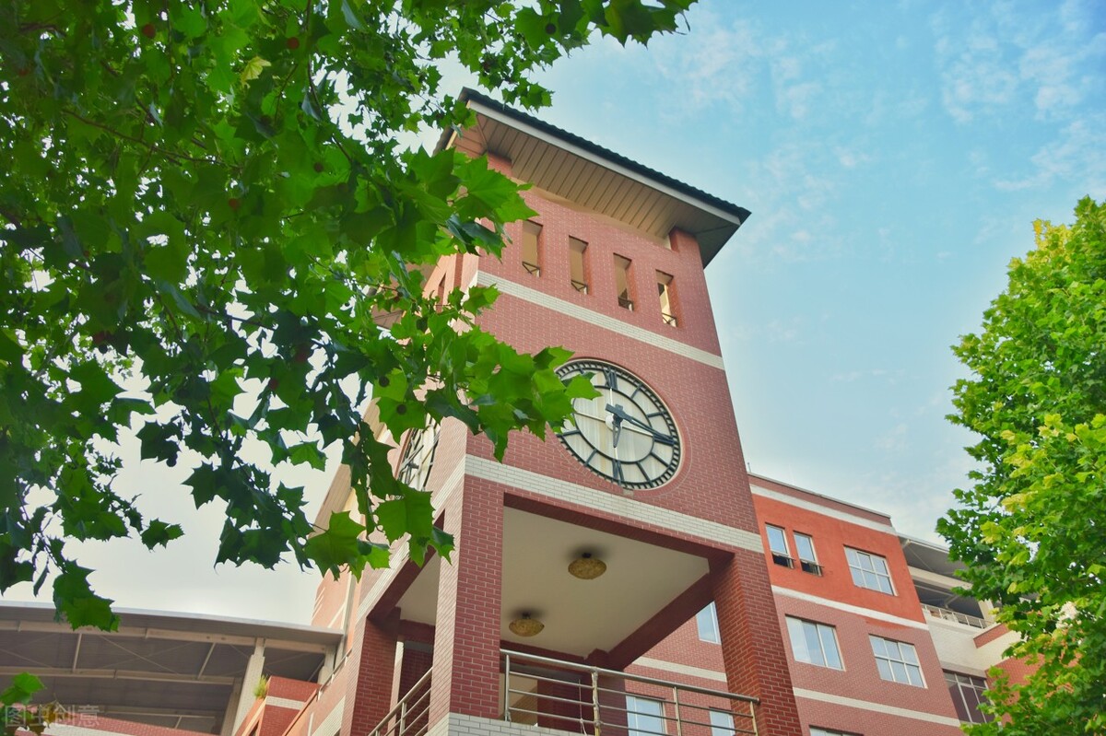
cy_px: 368
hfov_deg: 67.4
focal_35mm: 27
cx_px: 553
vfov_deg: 47.9
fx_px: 829
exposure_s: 1/250
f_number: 4
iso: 125
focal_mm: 18
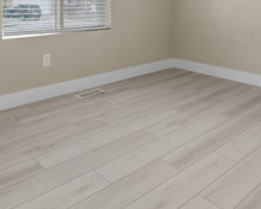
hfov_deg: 50.2
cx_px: 148
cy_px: 4
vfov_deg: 37.2
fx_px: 278
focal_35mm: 36
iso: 500
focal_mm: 14
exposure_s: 1/10
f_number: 8
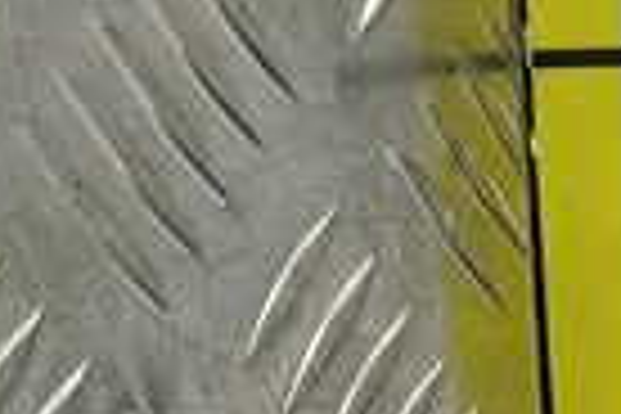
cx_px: 1089
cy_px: 1328
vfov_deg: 6.8
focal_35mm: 178
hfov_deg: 10.9
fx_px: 3070
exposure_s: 1/50
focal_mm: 4.11
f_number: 1.6
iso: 124
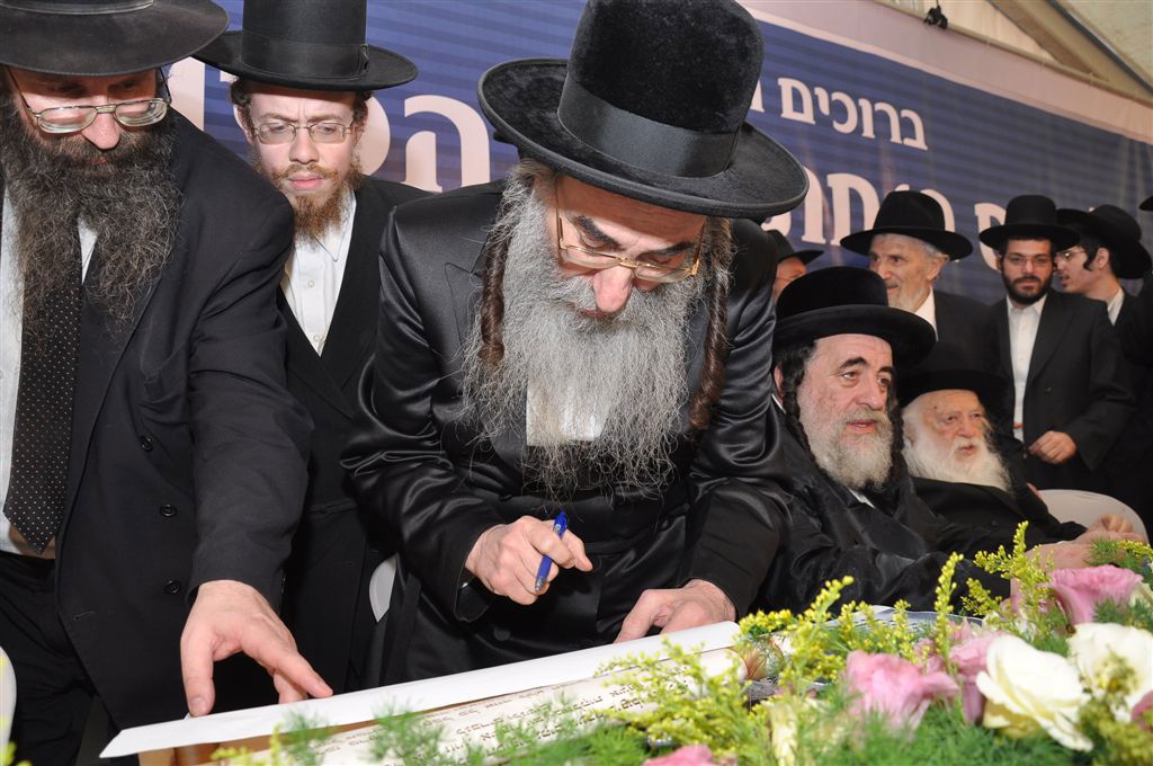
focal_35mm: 27
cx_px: 576
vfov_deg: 47.8
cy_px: 383
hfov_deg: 67.4
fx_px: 864
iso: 320
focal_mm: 18
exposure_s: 1/60
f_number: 5.6
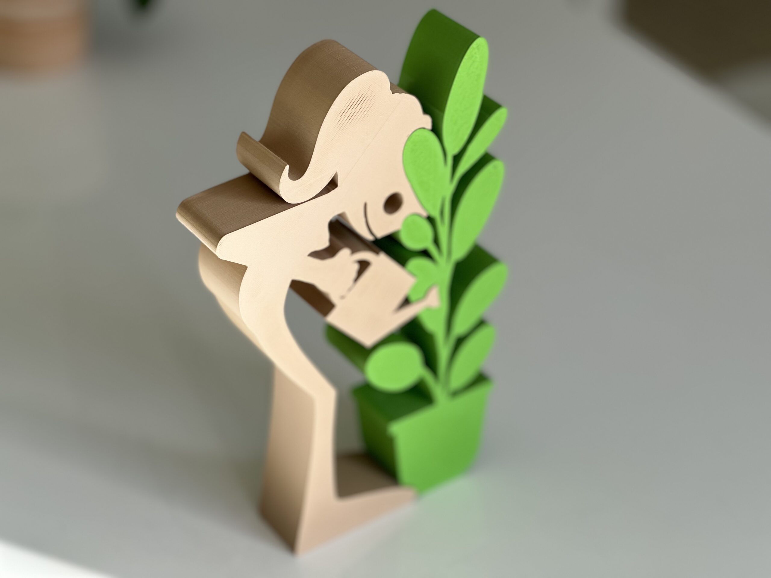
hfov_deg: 25.3
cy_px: 289
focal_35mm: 77
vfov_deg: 19.1
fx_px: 1715
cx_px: 386
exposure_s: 1/121
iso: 25
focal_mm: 9
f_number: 2.8
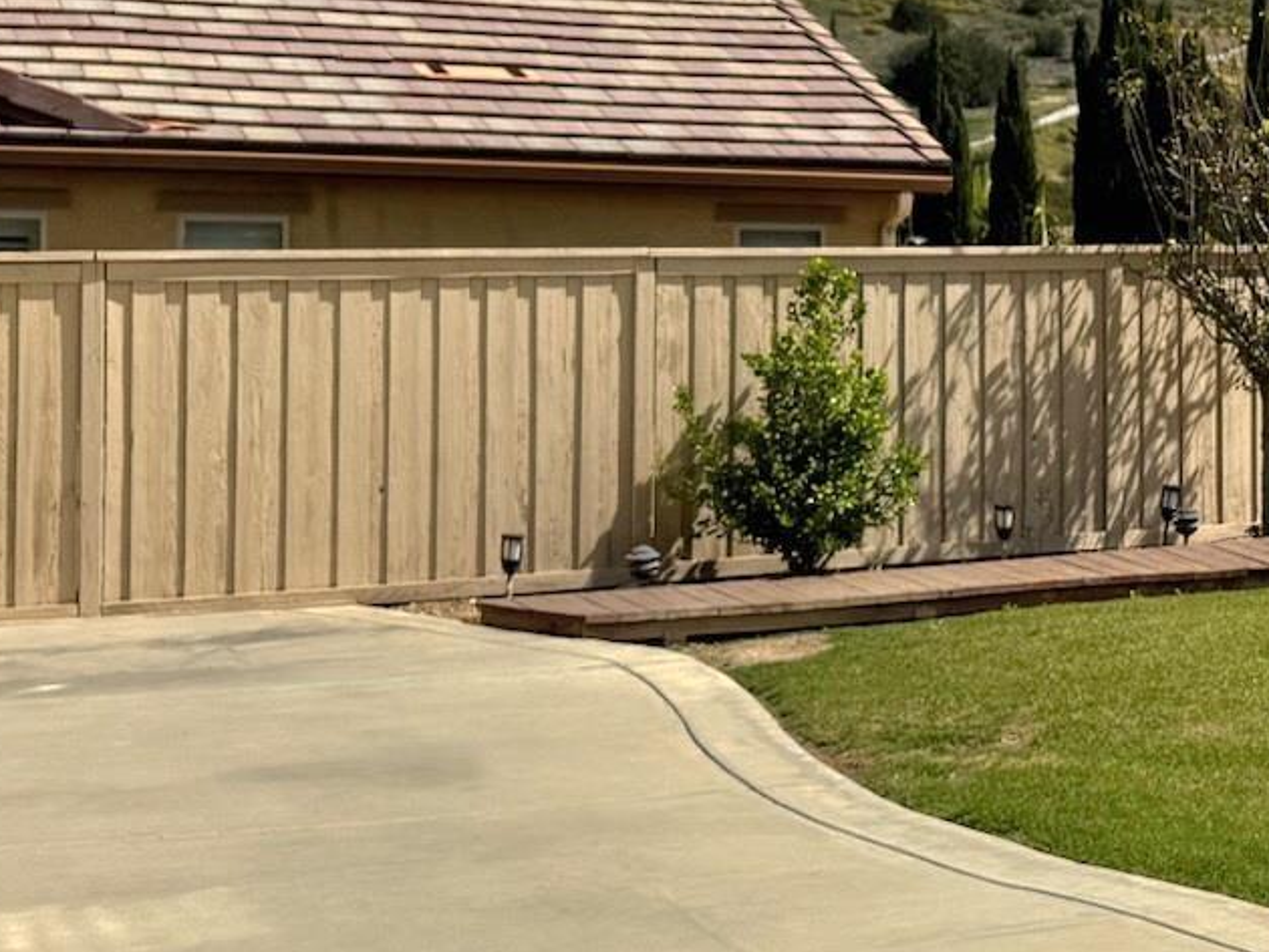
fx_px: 2861
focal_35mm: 78
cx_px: 1549
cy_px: 280
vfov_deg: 18.8
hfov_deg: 22.8
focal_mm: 6.76
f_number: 1.78
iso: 80
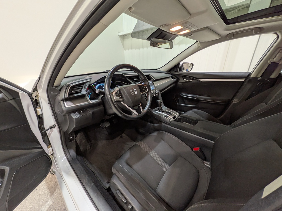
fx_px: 114
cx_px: 141
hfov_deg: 102.1
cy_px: 106
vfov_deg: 85.7
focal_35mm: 14
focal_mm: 1.83
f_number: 2.2
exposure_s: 1/50
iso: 100
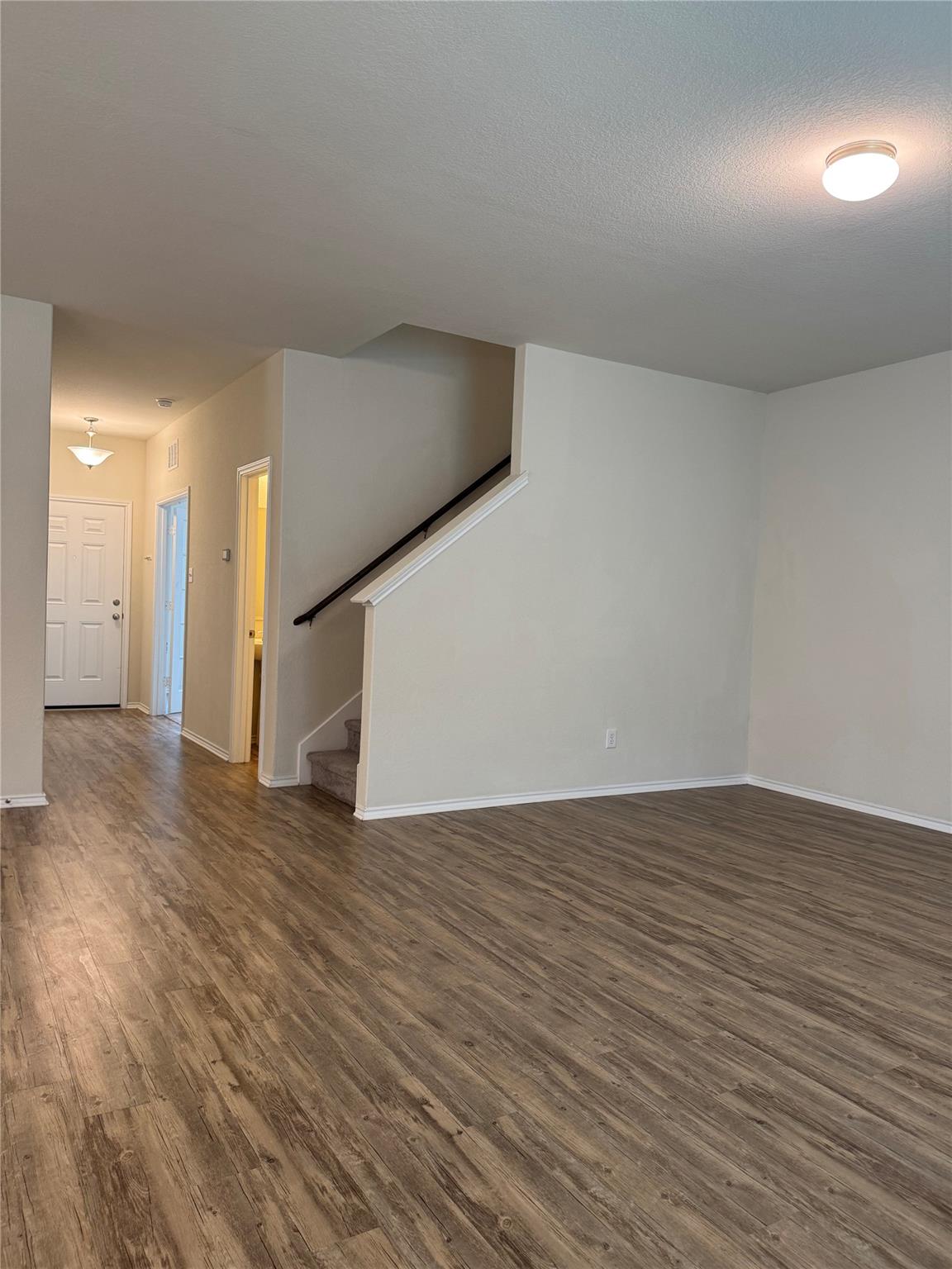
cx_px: 476
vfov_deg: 71.6
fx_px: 880
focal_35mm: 24
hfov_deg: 56.8
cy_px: 634
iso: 160
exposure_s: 1/60
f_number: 1.78
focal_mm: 6.76
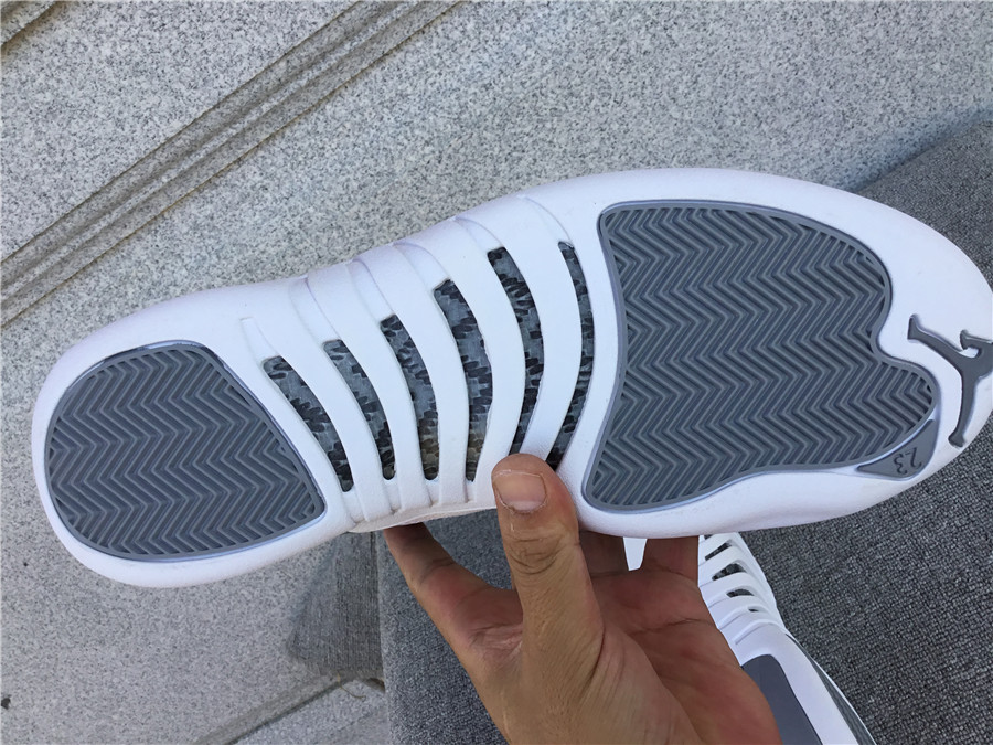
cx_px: 496
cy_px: 372
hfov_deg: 58.4
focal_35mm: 31
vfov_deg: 45.4
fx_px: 889
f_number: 2.4
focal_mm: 3.3
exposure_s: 1/262
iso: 25
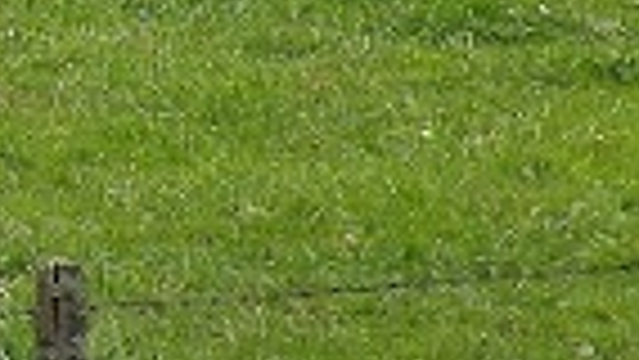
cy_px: 58
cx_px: -623
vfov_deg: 1.1
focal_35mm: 1074
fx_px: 18204
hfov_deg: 2.0
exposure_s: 1/300
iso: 64
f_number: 4.5
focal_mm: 39.8
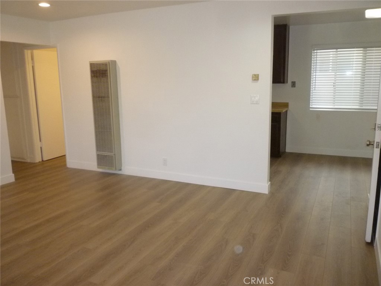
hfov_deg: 61.7
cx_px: 190
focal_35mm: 29
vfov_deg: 48.2
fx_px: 319
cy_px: 143
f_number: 3.3
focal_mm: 5.2
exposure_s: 1/80
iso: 400
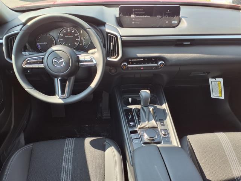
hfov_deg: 65.3
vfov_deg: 51.4
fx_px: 188
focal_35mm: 27
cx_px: 120
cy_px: 90
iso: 40
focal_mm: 3.58
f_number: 1.9
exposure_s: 1/120
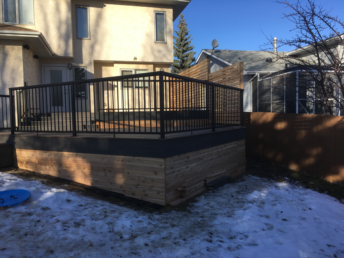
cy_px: 129
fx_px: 288
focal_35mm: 29
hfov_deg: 61.7
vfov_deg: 48.2
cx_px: 172
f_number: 2.2
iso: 25
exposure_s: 1/962
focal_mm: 4.15
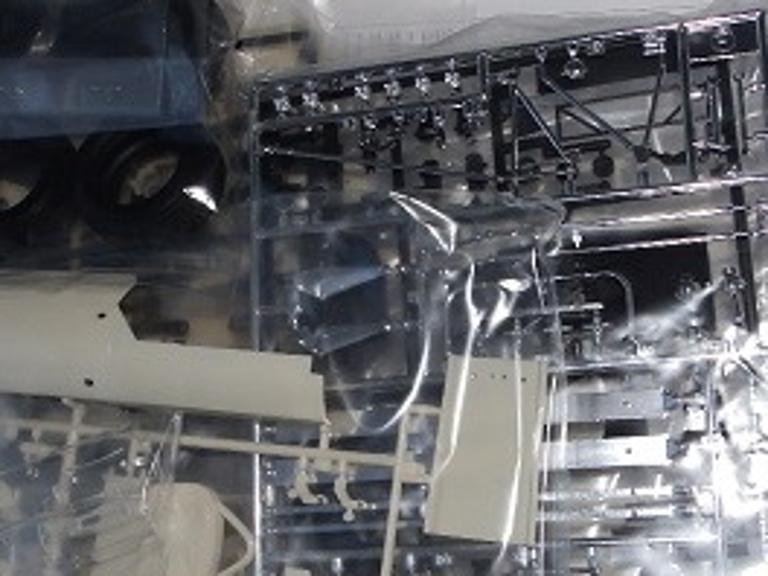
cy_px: 367
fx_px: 1109
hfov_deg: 38.1
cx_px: 425
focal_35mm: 50
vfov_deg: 29.0
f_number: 3.4
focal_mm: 4
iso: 160
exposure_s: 1/160
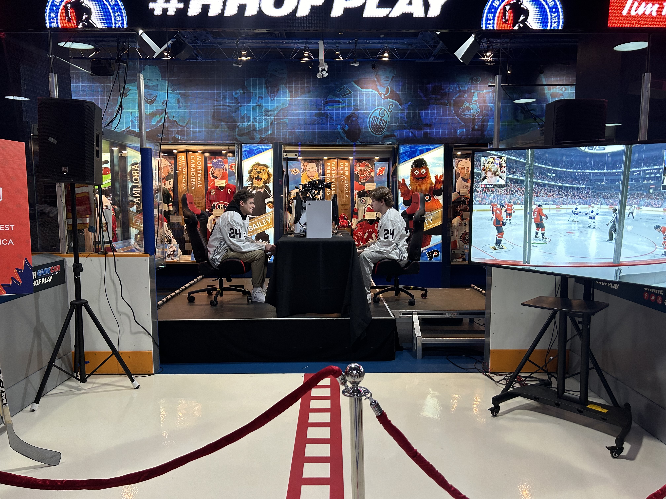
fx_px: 500
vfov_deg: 53.1
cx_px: 333
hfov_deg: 67.3
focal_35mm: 26
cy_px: 250
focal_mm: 5.7
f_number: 1.5
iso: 160
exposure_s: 1/60
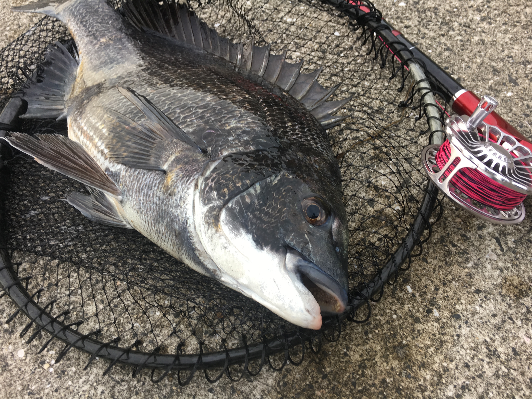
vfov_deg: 48.2
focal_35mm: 29
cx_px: 266
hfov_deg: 61.7
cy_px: 200
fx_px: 446
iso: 25
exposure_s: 1/60
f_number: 2.2
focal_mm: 4.15
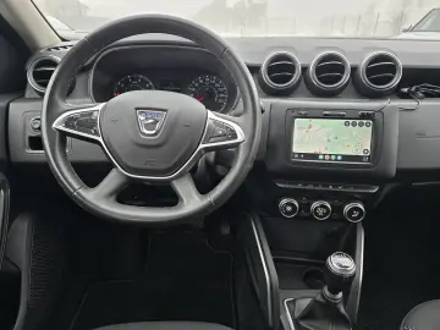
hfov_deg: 73.9
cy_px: 165
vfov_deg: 58.9
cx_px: 220
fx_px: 292
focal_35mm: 23
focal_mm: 6.3
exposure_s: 1/180
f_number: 1.7
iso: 80
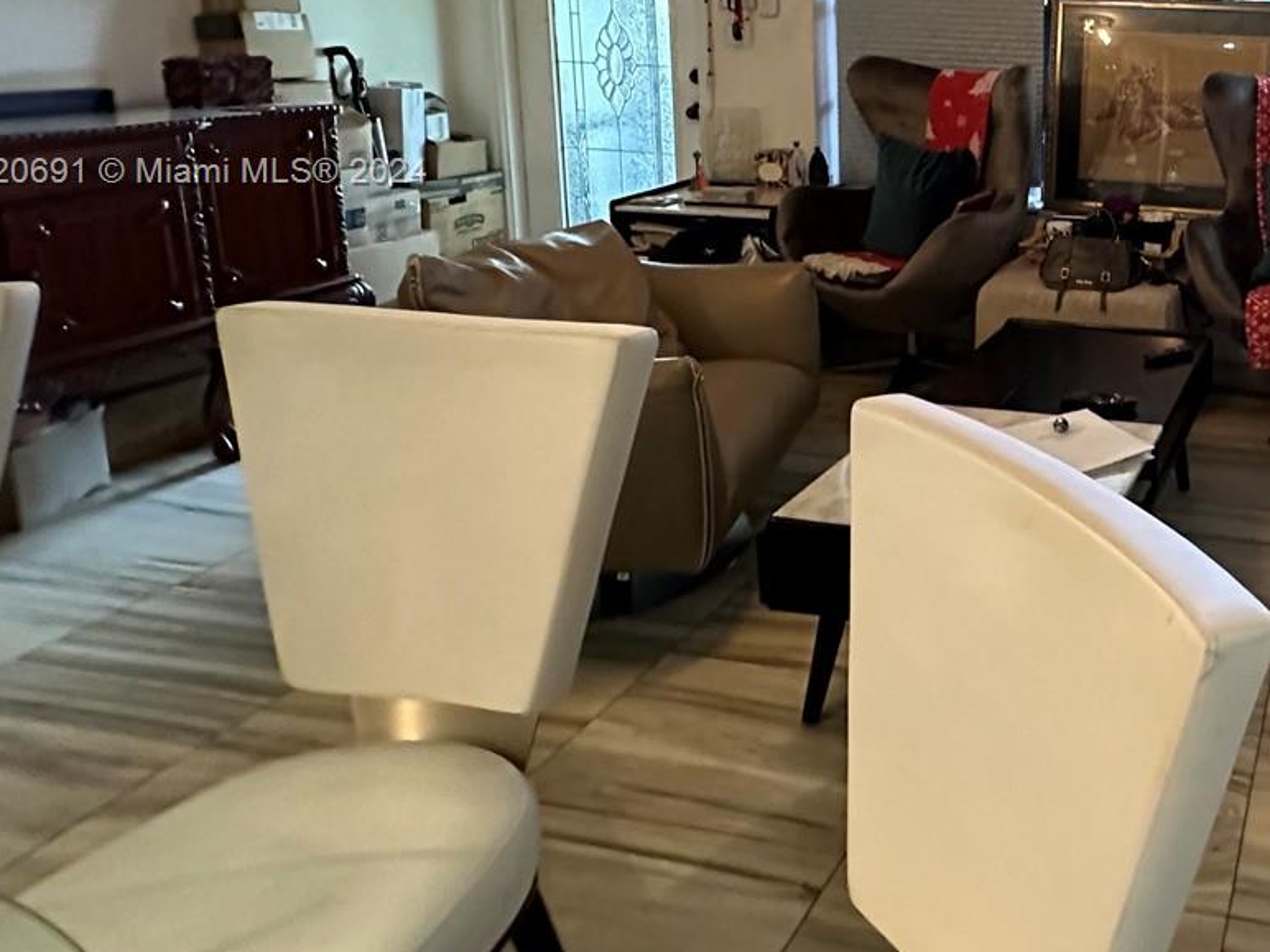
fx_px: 1064
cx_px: 1217
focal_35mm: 29
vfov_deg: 45.5
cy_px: 174
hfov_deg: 51.7
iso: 1250
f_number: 2.2
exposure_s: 1/60
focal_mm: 2.22
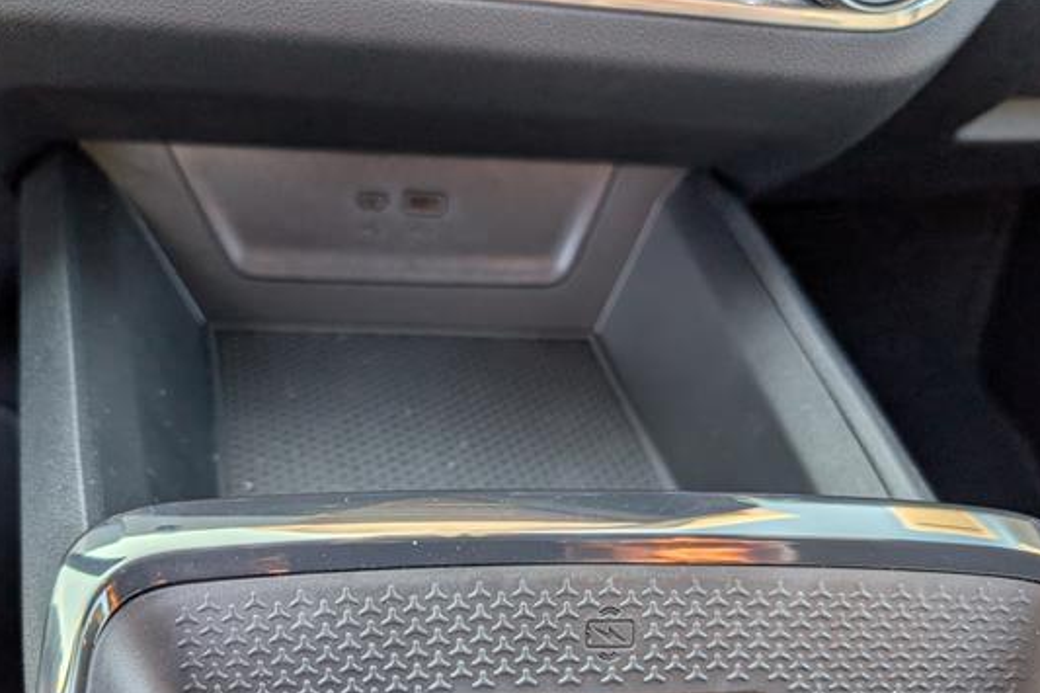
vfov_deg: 43.0
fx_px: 866
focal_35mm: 30
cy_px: 463
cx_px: 488
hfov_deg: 61.9
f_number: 1.68
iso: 32
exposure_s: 1/159
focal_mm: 6.9
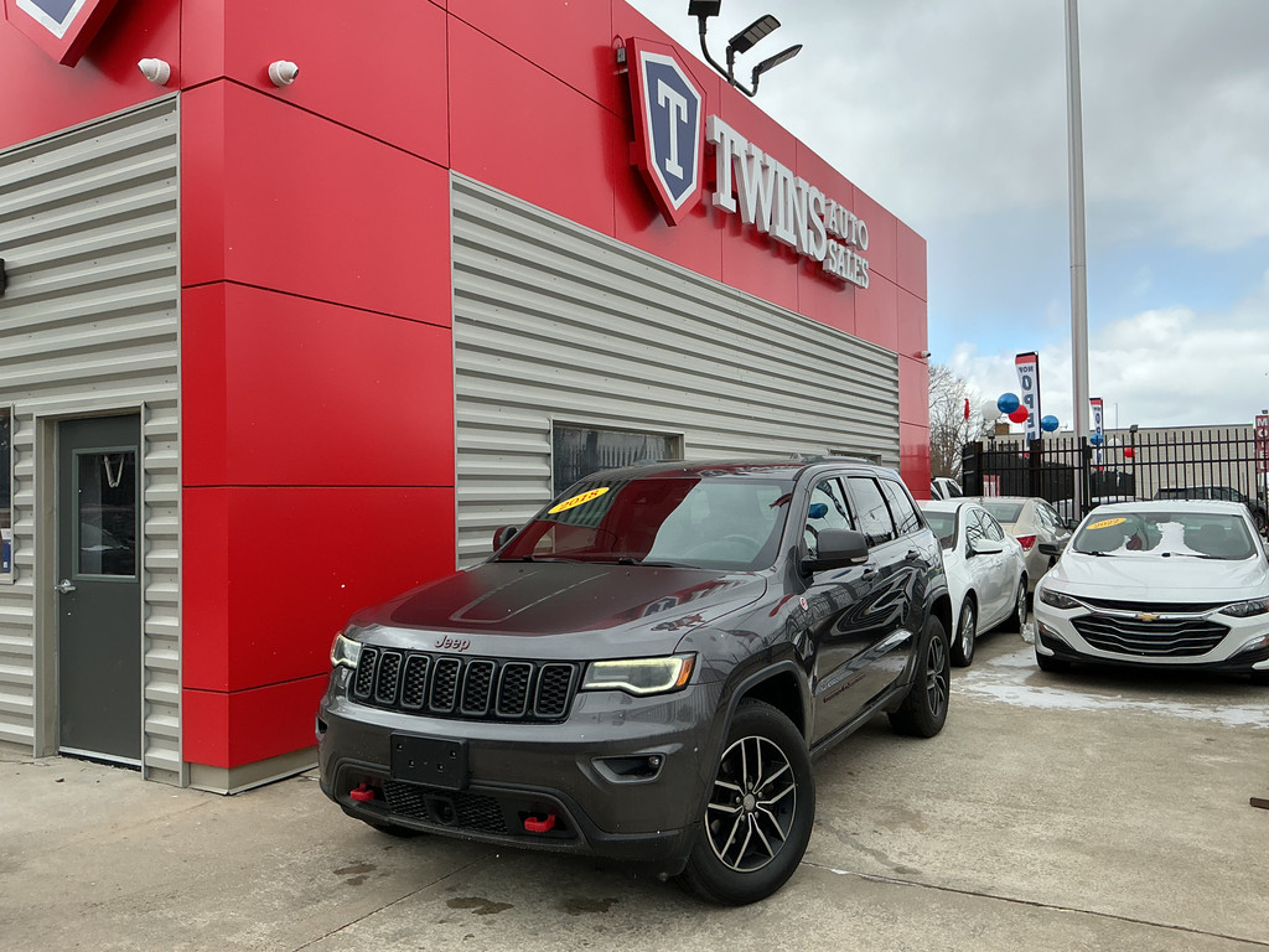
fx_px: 1063
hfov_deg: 61.7
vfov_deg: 48.2
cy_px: 476
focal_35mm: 29
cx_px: 634
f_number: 1.8
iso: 25
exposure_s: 1/770
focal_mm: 3
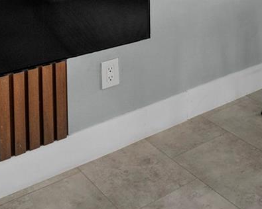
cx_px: 309
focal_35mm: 57
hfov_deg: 28.9
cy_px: -108
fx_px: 442
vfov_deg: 22.0
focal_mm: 10
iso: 200
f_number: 8
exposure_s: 1/50
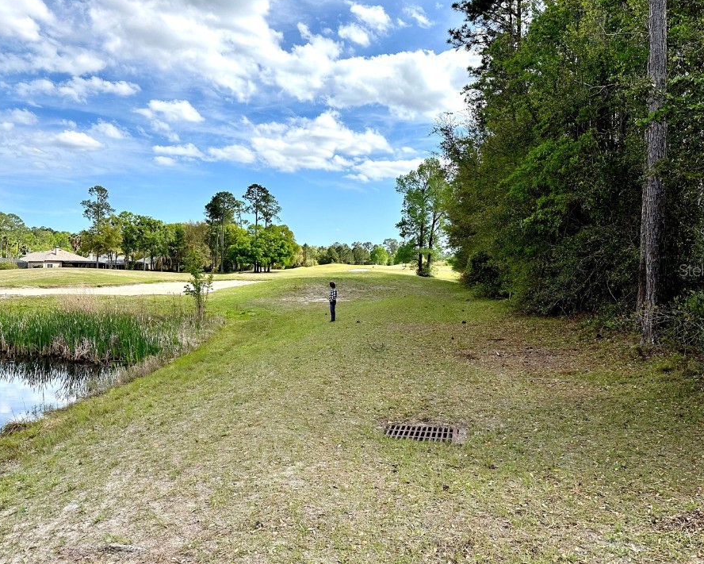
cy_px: 270
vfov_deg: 53.2
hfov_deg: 64.1
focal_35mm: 27
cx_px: 348
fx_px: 563
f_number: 1.78
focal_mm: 6.86
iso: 80
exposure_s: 1/4016
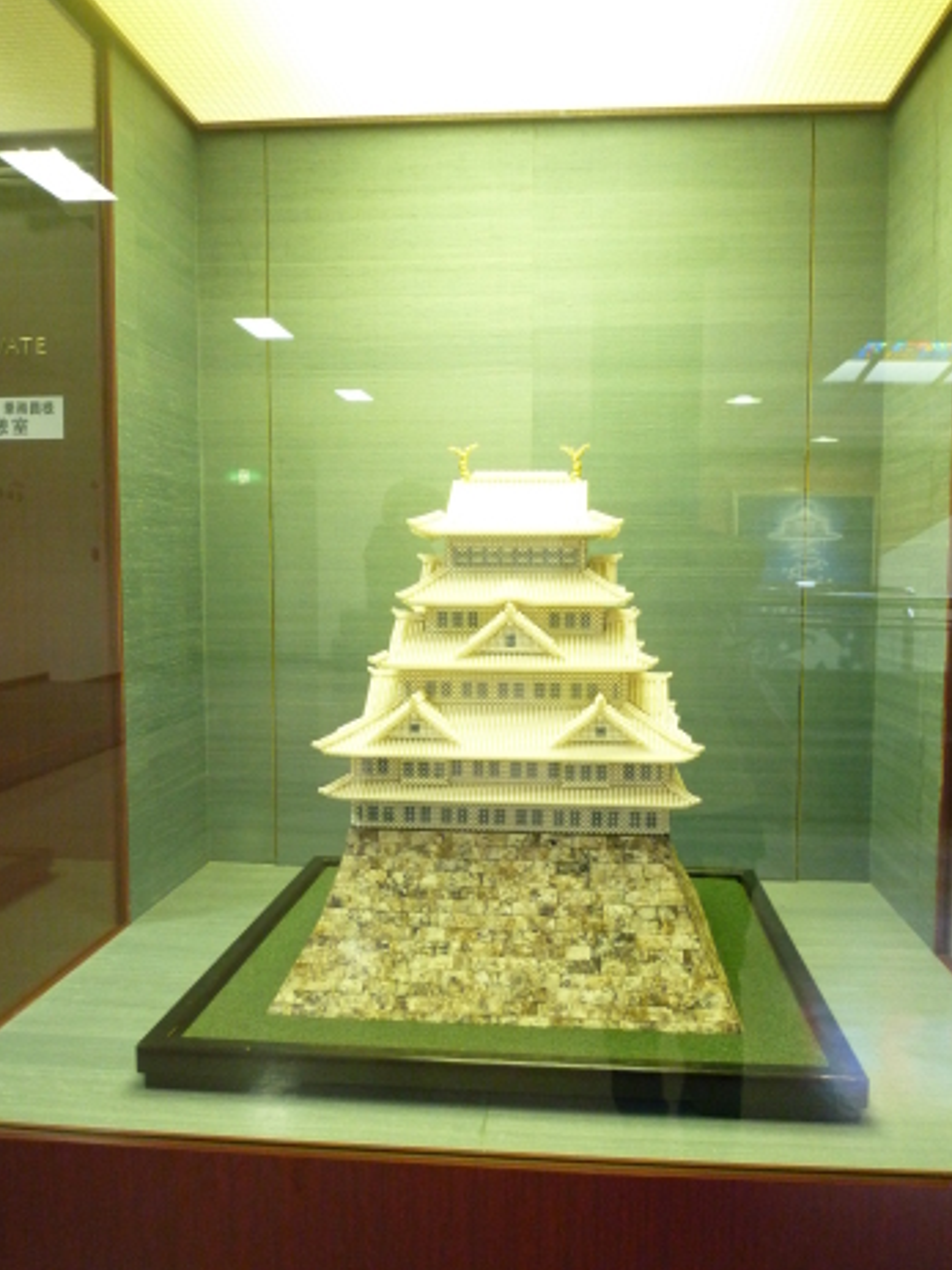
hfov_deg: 51.3
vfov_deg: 65.3
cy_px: 653
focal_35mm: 27
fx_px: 991
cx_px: 506
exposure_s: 1/25
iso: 400
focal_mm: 4.4
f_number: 2.8
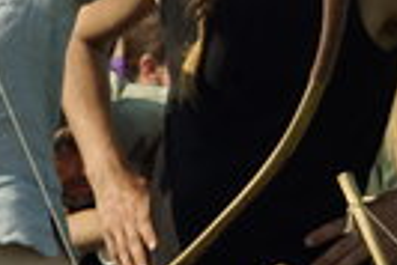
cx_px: 258
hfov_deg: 2.7
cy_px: -57
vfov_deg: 1.8
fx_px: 8400
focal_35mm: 761
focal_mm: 135
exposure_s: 1/250
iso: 100
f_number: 8
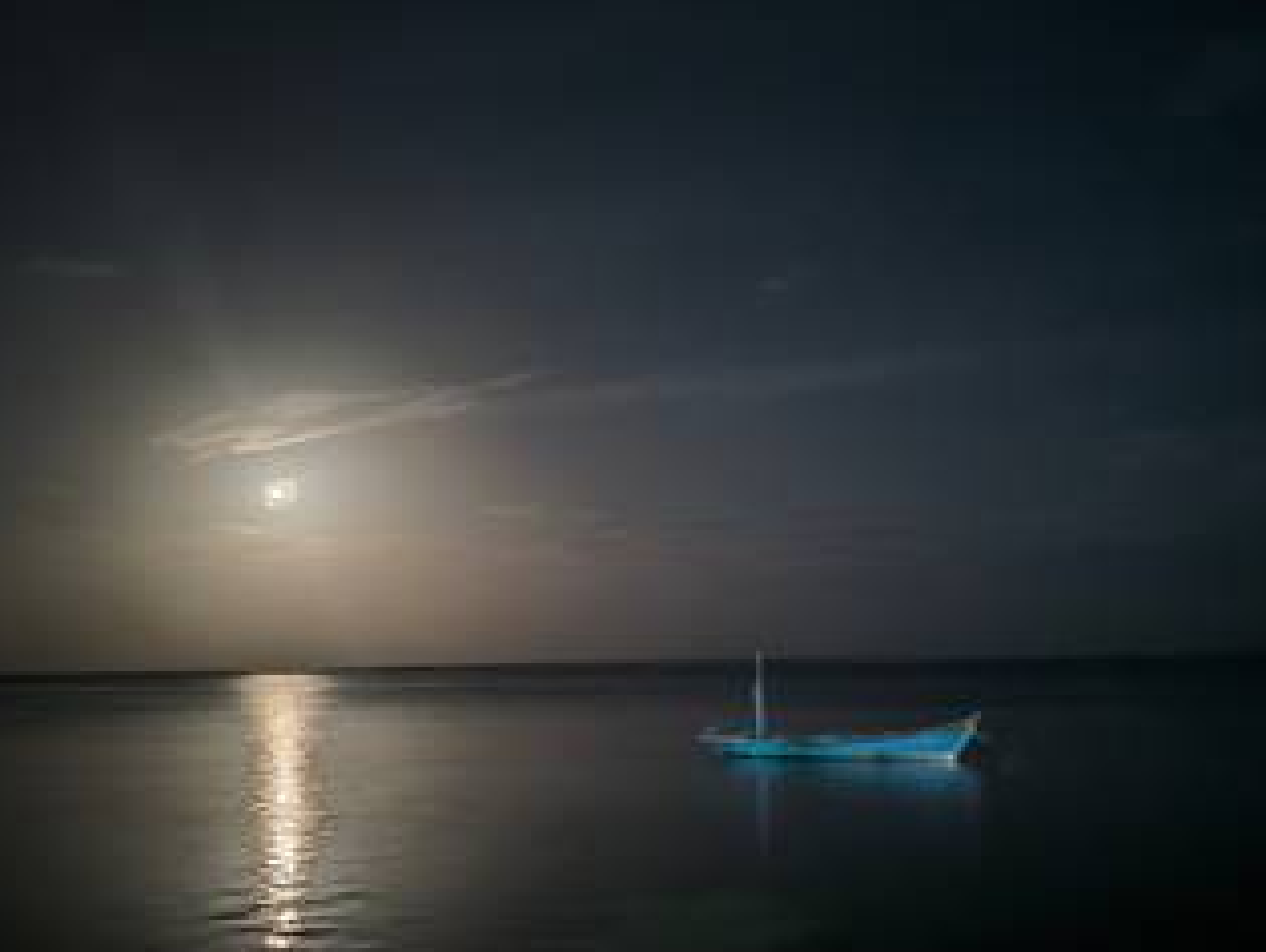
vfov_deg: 40.2
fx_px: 1282
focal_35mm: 35
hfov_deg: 52.6
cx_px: 659
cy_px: 647
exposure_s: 1/4
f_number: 1.65
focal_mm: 6.14
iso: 8000
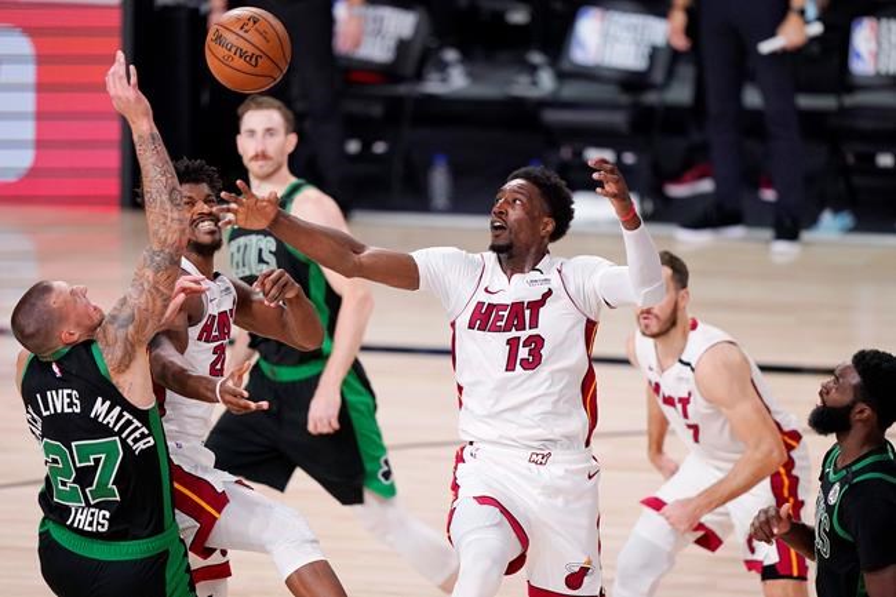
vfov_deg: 3.4
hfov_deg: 5.2
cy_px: 298
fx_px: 9952
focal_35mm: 400
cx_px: 448
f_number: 2.8
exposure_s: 1/2000
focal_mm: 400
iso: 4000
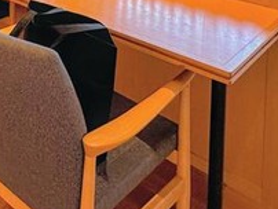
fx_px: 434
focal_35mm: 54
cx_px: -18
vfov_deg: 21.0
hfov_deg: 31.9
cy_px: -138
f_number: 2.2
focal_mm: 2.22
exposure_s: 1/110
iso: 80
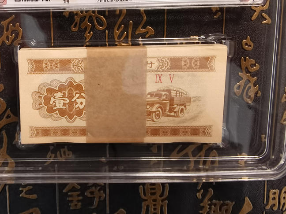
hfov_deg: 46.7
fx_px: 330
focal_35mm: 40
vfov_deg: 35.7
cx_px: 131
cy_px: 76
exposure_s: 1/20
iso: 500
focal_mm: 2.26
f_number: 2.2
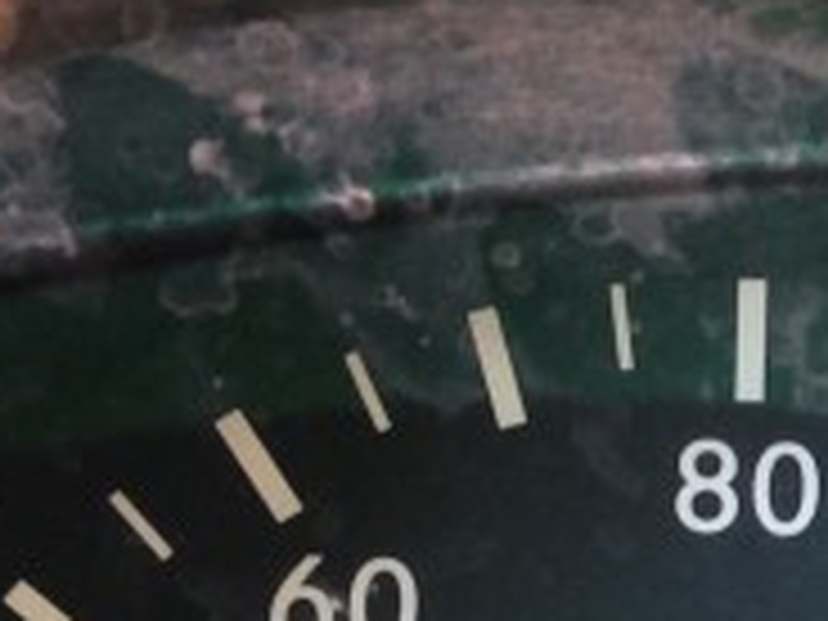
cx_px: 1809
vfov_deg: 7.9
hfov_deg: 9.8
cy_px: 873
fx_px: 4401
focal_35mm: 184
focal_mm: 4.12
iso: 64
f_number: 2.4
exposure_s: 1/20
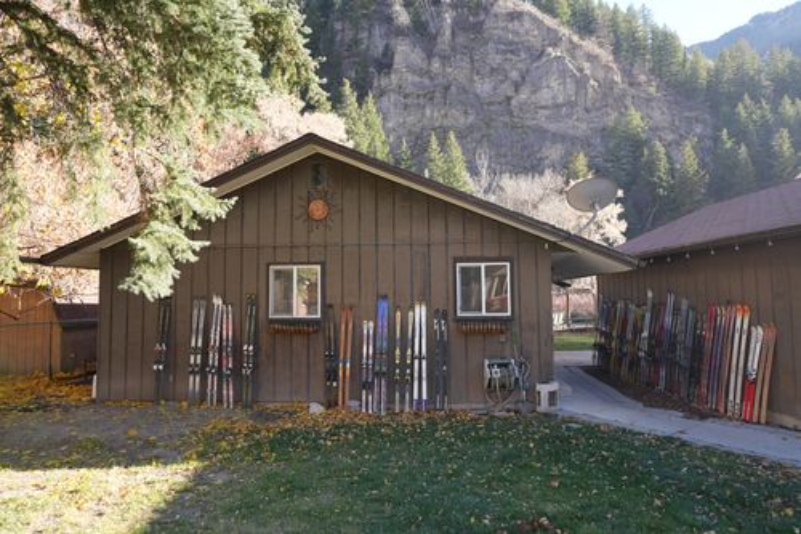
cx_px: 400
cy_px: 267
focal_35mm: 22
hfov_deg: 78.5
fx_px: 490
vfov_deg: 57.1
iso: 160
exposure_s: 1/160
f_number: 4
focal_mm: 14.7
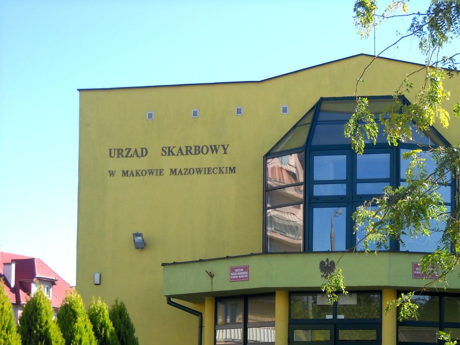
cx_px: 230
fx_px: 864
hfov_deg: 29.8
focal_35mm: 65
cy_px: 172
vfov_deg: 22.6
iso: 64
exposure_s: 1/176
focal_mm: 10.84
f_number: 4
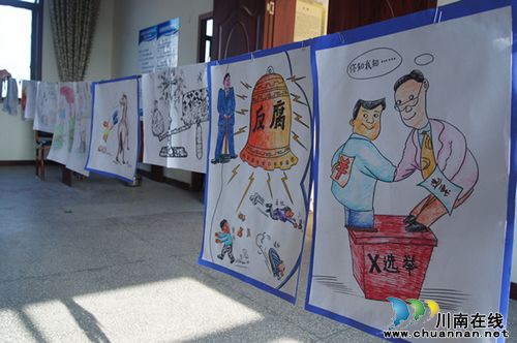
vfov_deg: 43.5
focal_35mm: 30
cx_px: 258
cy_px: 172
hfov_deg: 62.0
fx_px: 430
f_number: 6.3
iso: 200
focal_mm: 20
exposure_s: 1/50
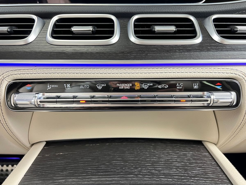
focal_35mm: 26
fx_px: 185
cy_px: 92
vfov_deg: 53.1
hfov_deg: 67.3
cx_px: 123
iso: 320
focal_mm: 5.7
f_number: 1.5
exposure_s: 1/50
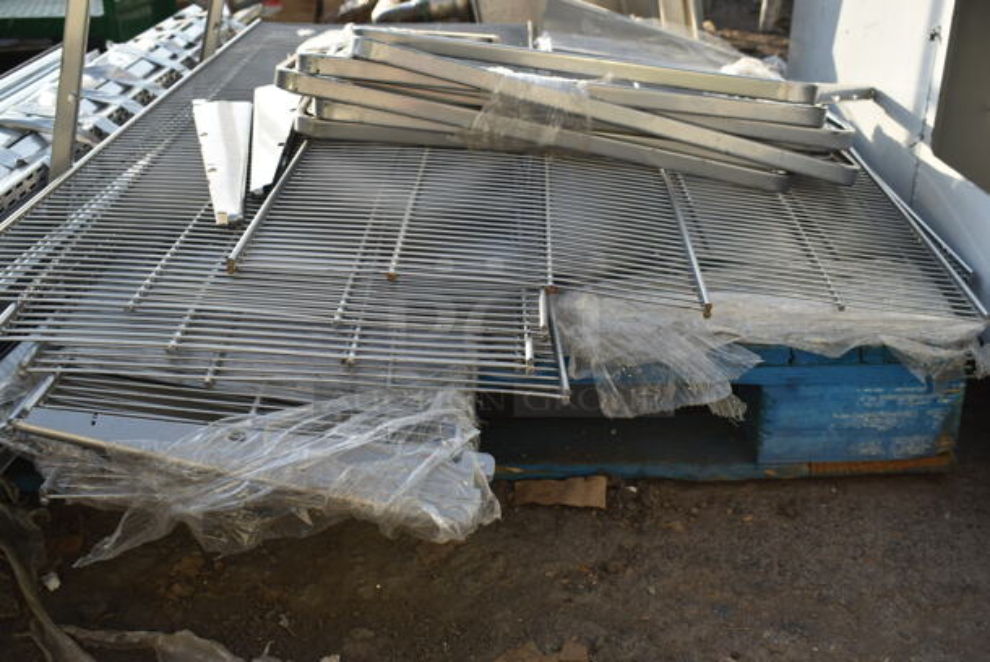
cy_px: 331
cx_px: 495
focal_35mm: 39
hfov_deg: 49.5
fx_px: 1073
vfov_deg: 34.3
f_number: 6.3
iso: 100
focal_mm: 26
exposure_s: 1/160
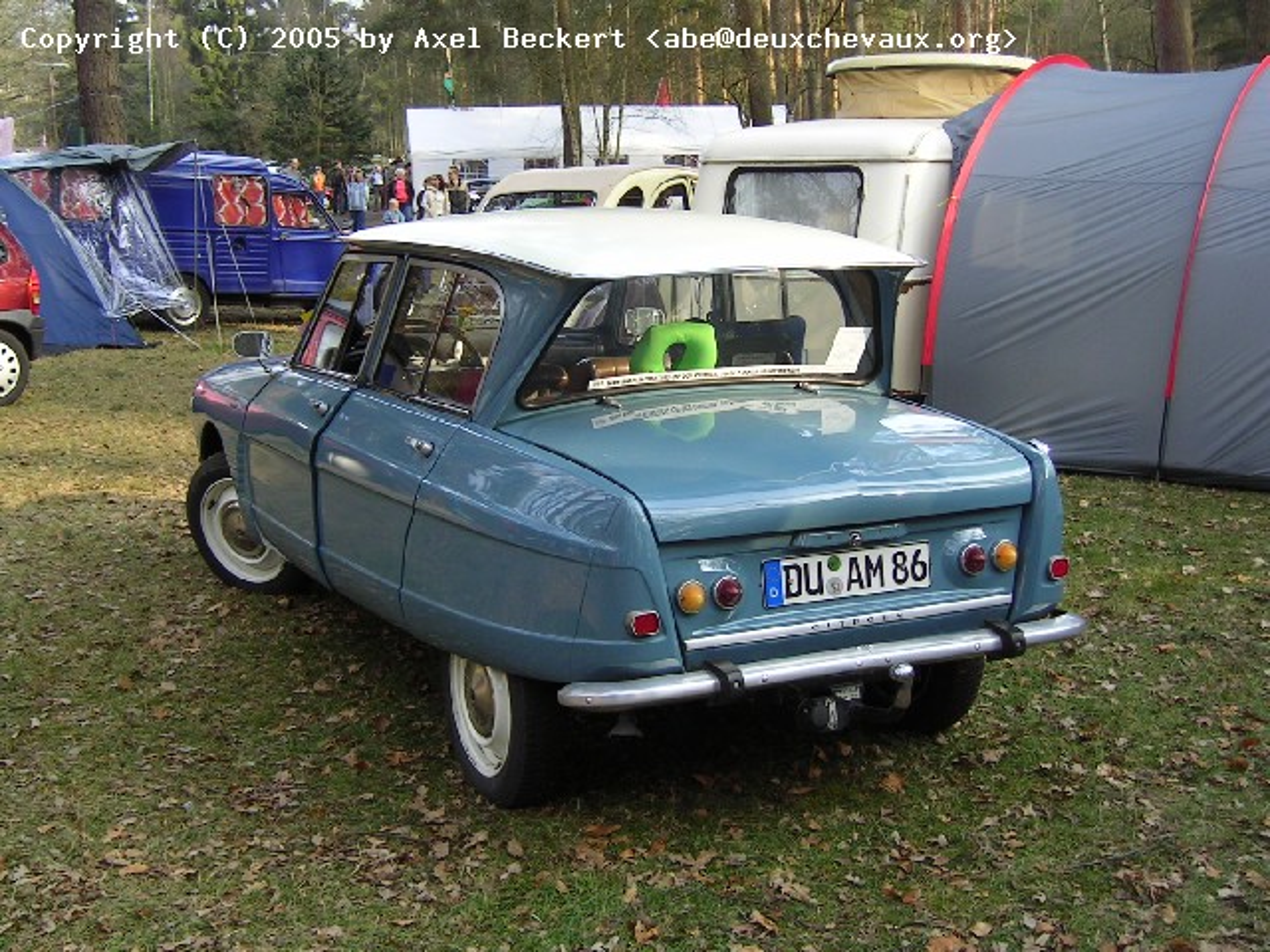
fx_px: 1651
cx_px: 635
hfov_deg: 42.1
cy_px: 476
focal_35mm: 45
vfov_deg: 32.2
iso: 50
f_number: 3.3
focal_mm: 7
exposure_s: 1/101
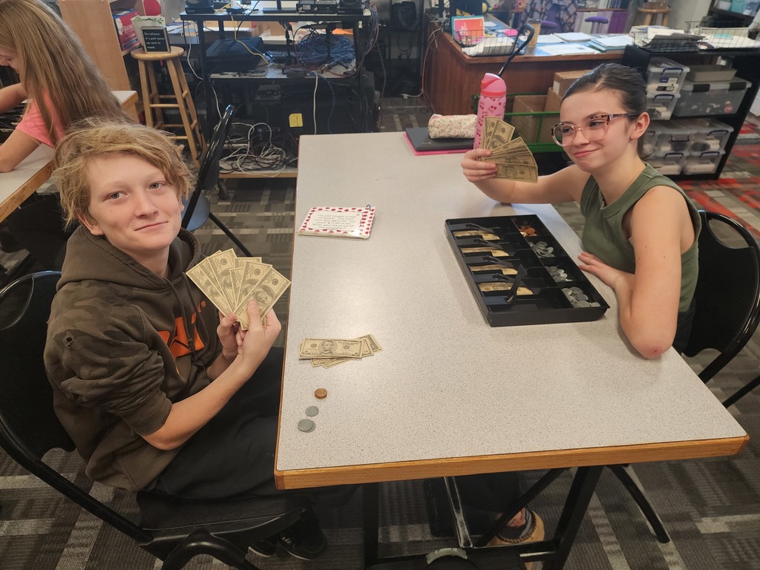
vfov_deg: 58.9
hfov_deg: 73.9
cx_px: 380
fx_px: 505
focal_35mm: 23
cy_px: 285
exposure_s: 1/120
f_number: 1.8
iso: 250
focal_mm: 6.4
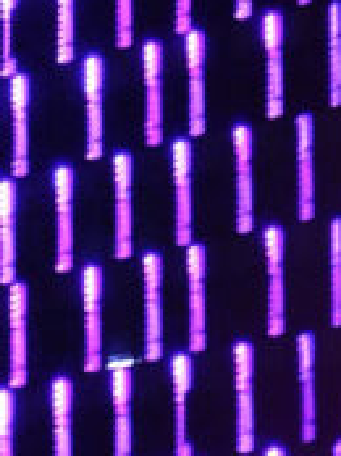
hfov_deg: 3.8
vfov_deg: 5.1
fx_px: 5122
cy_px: -110
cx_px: 273
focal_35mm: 389
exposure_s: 1/6
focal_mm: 11.7
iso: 800
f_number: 4.2
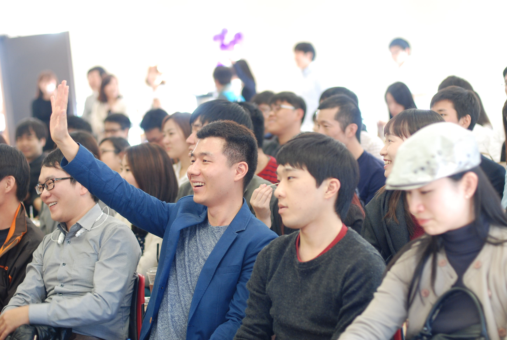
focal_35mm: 75
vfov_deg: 18.3
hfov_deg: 26.9
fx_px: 1058
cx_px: 254
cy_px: 170
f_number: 2
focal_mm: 50
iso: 400
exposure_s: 1/60
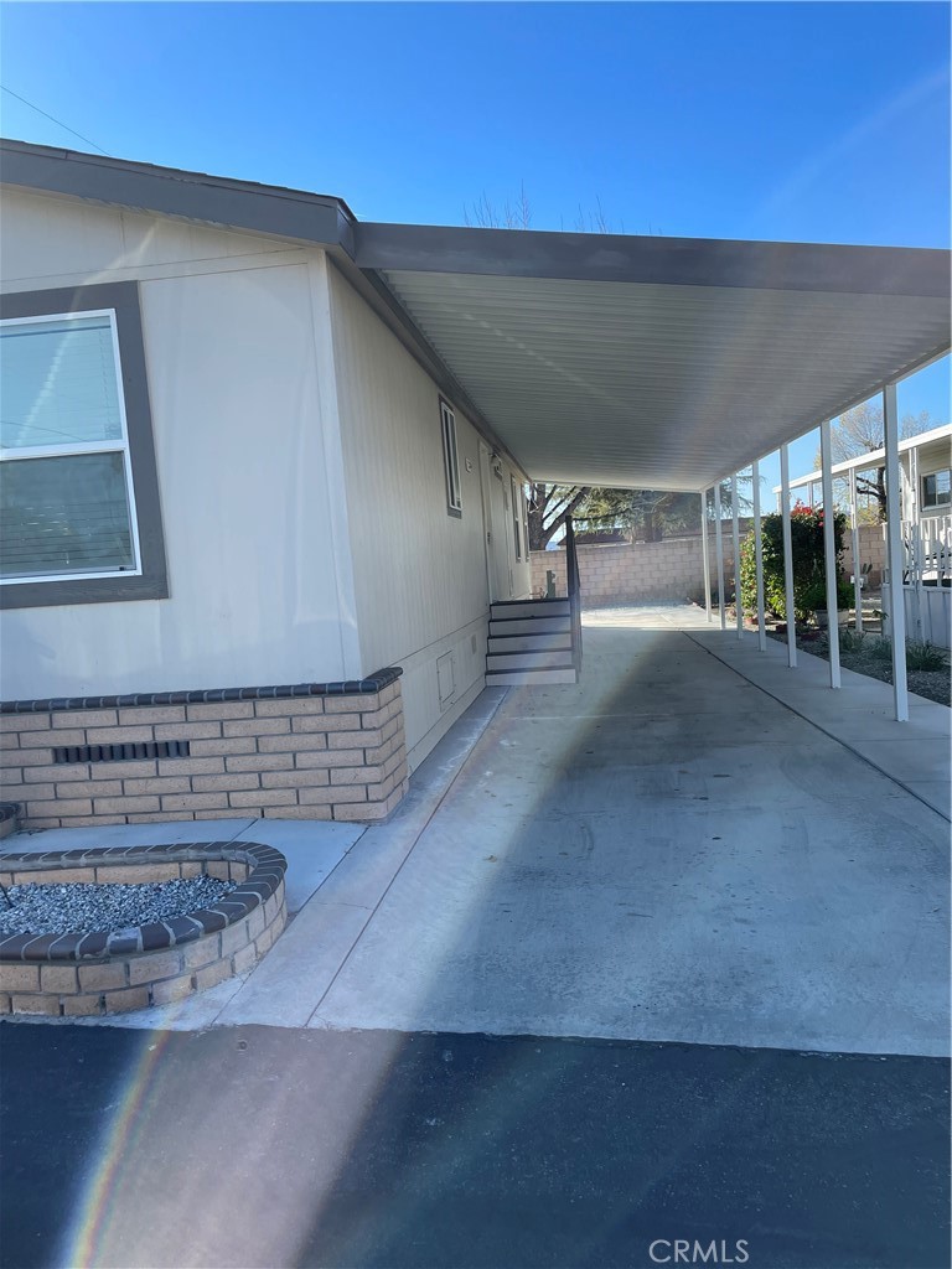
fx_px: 953
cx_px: 476
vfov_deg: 67.3
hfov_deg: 53.1
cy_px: 634
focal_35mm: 26
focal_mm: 4.2
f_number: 1.6
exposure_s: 1/1195
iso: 32
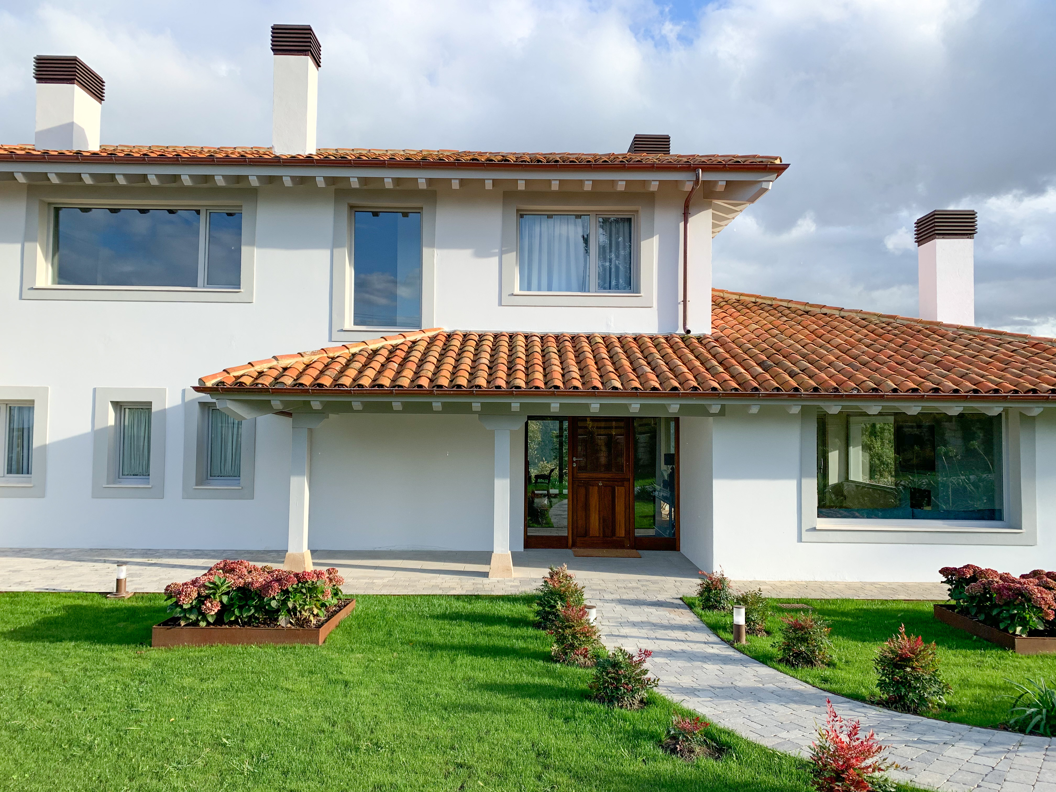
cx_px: 528
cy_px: 396
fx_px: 793
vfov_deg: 53.1
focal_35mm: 26
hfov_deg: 67.3
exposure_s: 1/1076
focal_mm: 4.25
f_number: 1.8
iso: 25
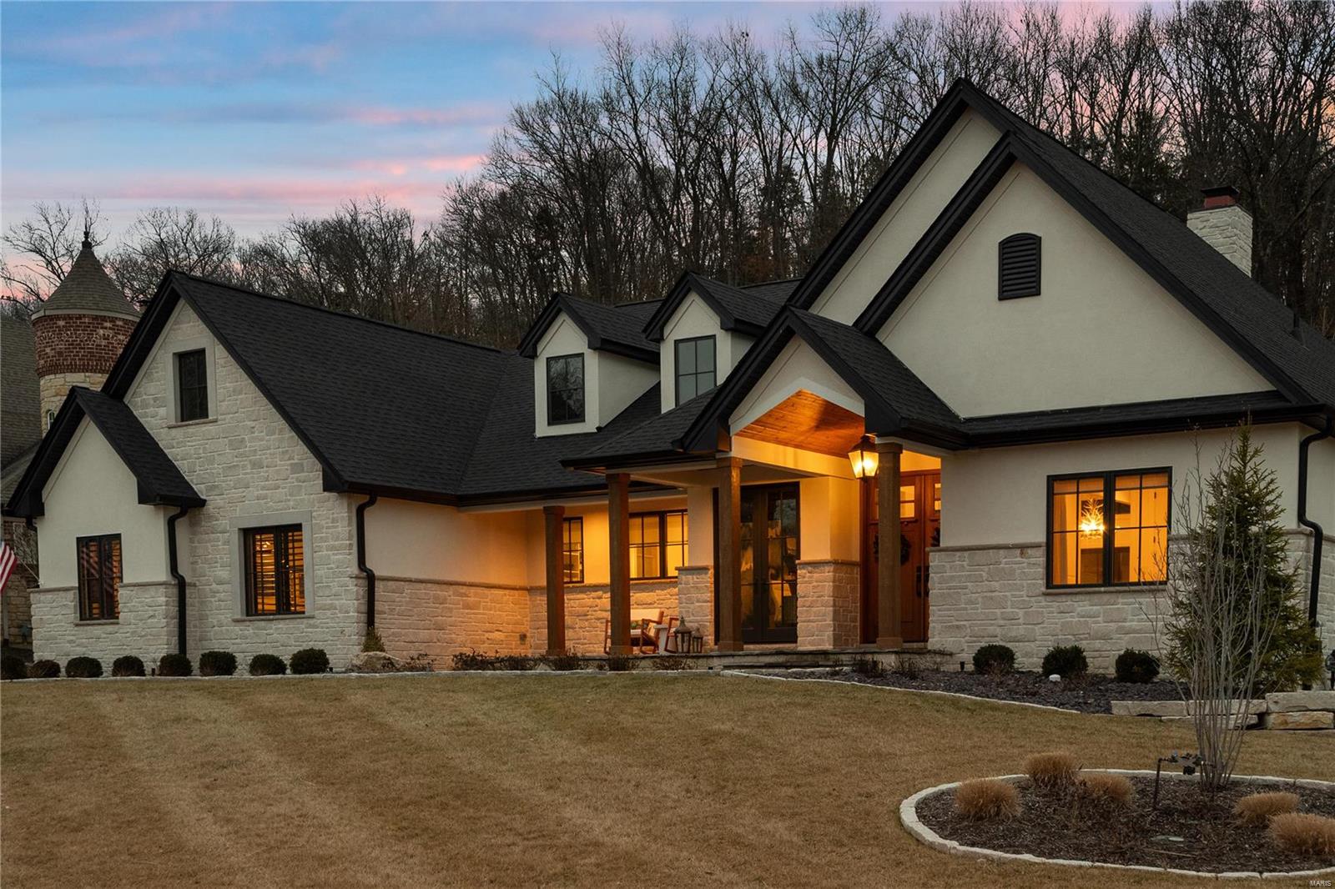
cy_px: 444
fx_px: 1705
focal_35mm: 46
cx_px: 668
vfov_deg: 29.2
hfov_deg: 42.8
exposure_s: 1/13
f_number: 6.3
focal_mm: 23
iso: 400
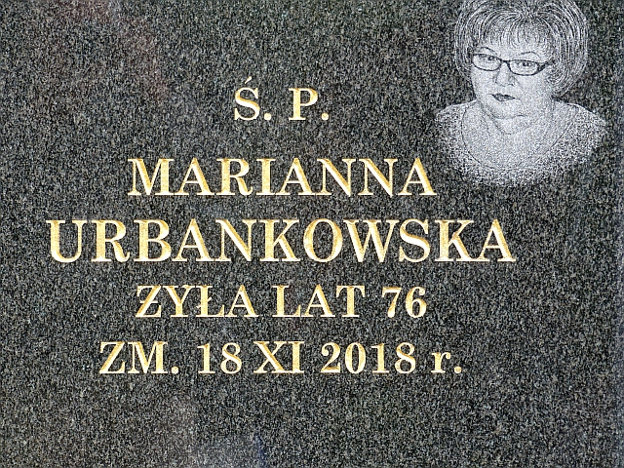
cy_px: 234
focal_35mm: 201
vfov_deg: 7.4
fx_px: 3623
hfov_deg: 9.8
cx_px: 312
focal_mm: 36.2
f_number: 3.2
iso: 100
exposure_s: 1/125
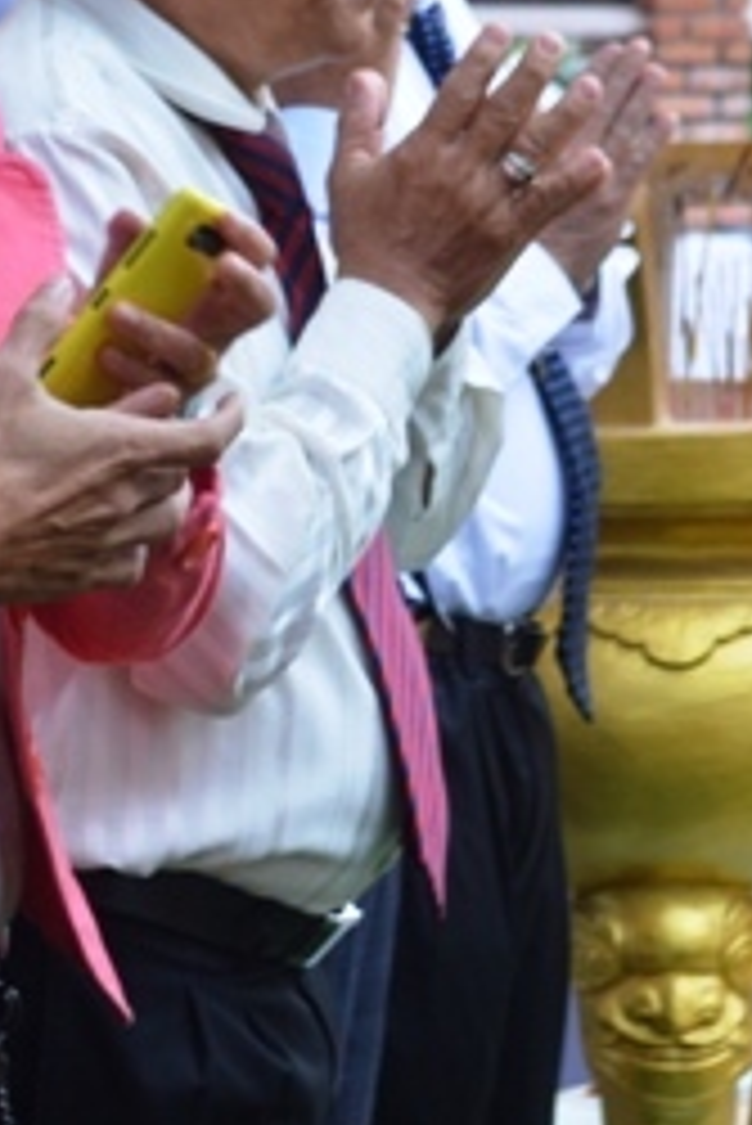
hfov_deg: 8.5
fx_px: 5037
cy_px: 202
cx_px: 365
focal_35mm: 161
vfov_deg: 12.7
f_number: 5.3
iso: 400
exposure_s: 1/40
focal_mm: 42
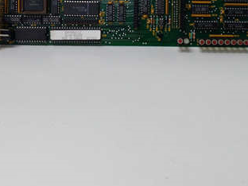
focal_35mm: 52
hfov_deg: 36.5
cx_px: 161
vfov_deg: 26.9
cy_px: 14
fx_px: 373
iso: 177
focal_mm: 3.79
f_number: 2
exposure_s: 1/33
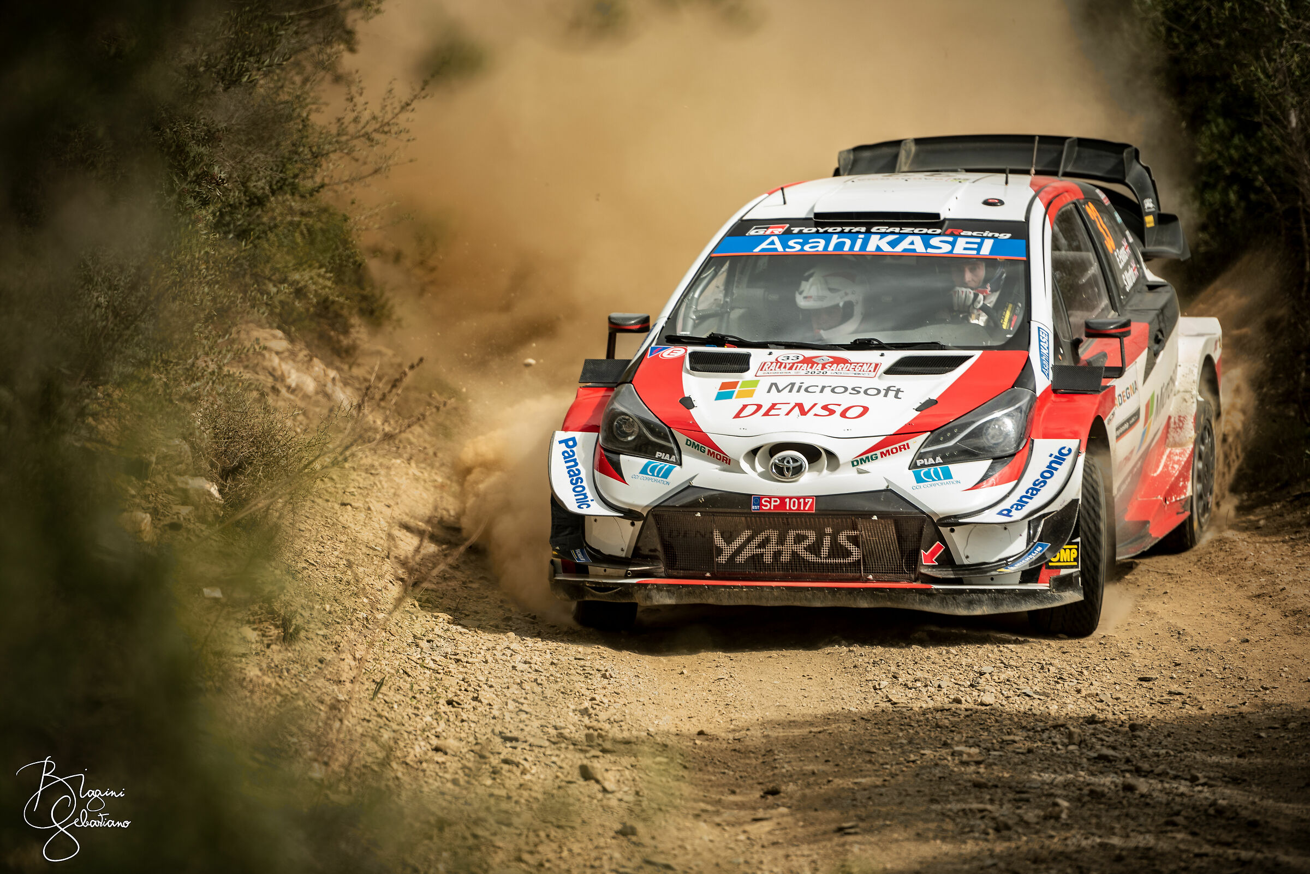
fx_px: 7280
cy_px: 437
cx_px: 655
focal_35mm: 200
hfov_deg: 10.3
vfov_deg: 6.9
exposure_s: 1/1000
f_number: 3.2
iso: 100
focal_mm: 200
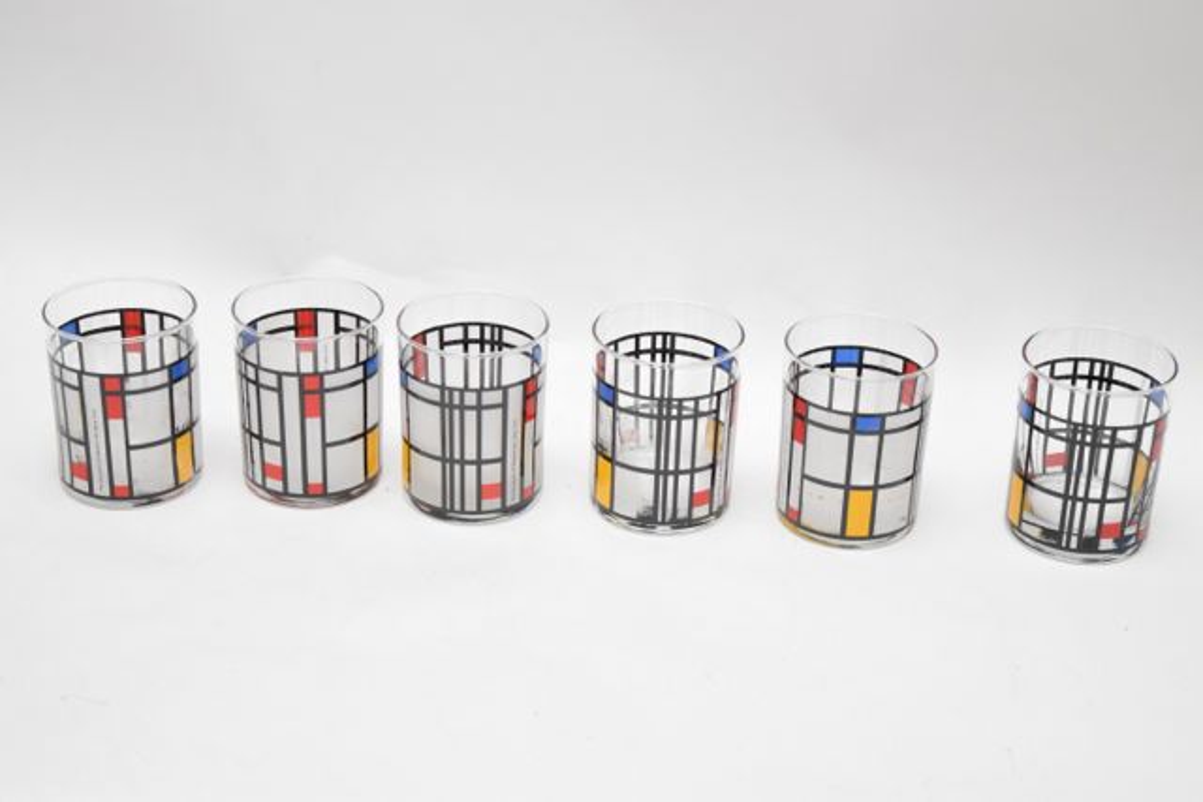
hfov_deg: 29.2
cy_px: 401
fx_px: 2306
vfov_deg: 19.7
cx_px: 602
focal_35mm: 69
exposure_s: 1/125
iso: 3200
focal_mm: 46
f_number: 5.6
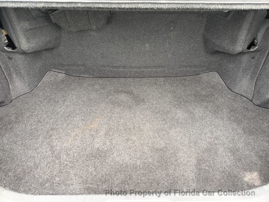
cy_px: 101
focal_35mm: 24
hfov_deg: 71.6
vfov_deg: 56.8
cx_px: 134
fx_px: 187
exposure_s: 1/60
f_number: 1.78
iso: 320
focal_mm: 6.76
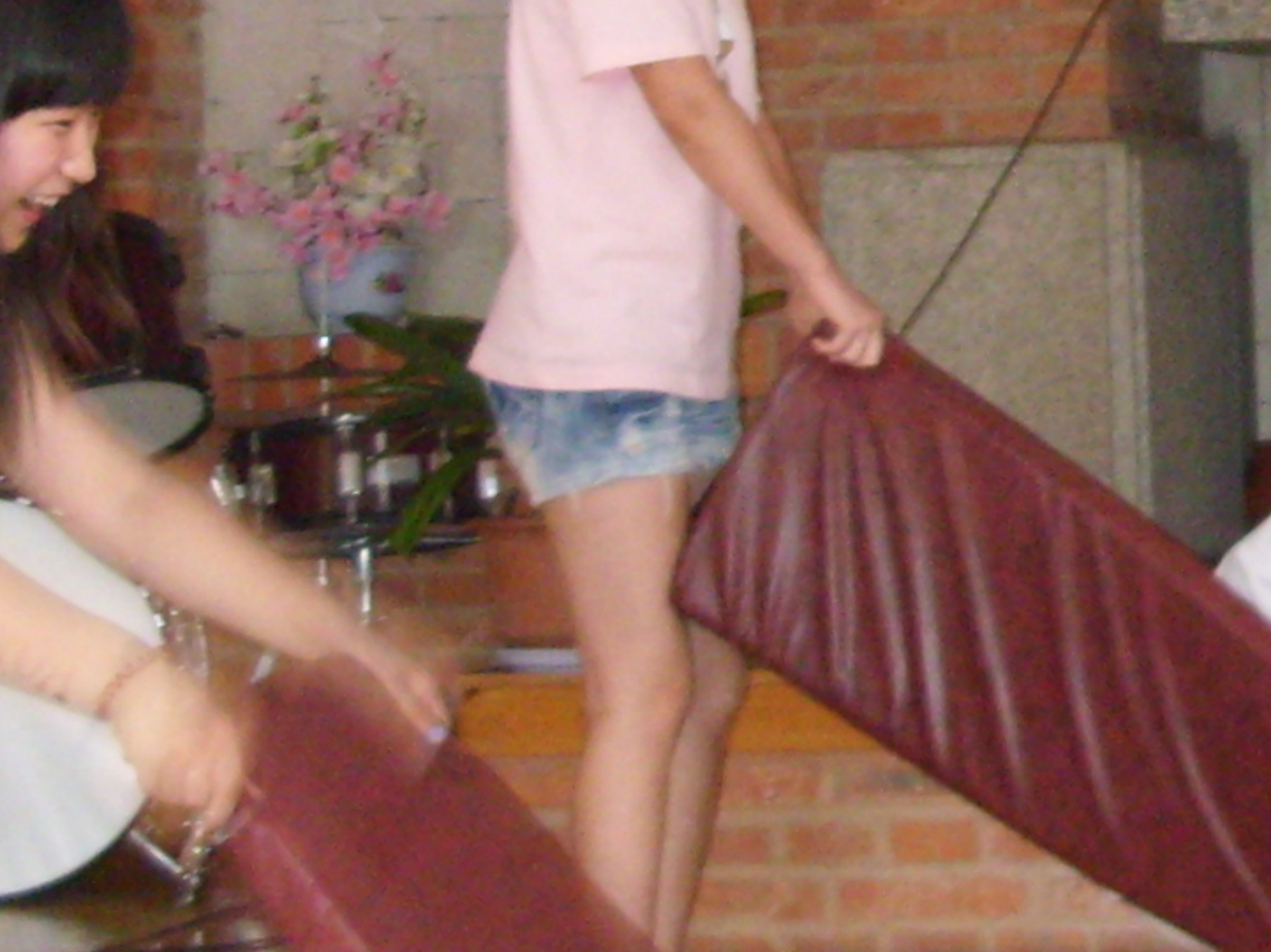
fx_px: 5945
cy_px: 242
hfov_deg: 11.6
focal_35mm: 162
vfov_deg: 9.1
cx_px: 1946
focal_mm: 6.3
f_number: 2.8
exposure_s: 1/30
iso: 400
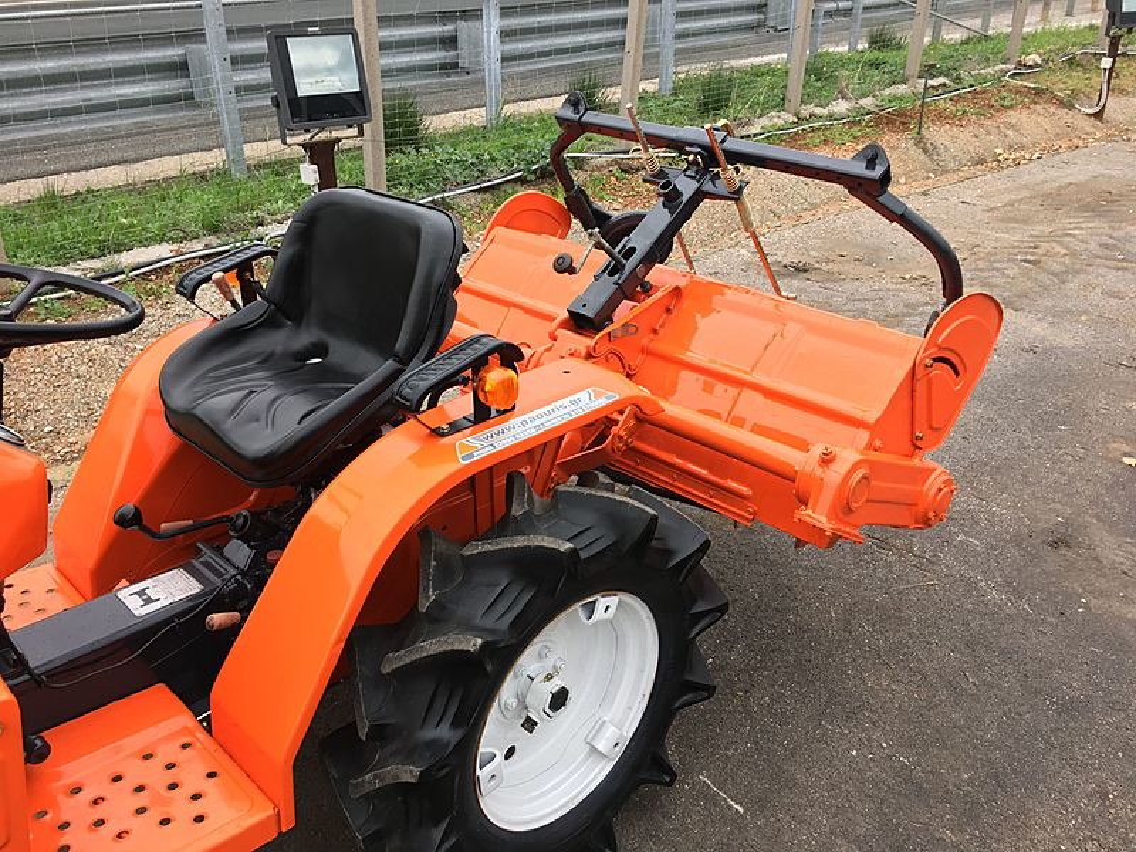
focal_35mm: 29
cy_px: 426
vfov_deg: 48.2
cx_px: 568
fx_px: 952
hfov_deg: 61.7
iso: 32
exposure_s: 1/100
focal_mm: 4.15
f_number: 2.2
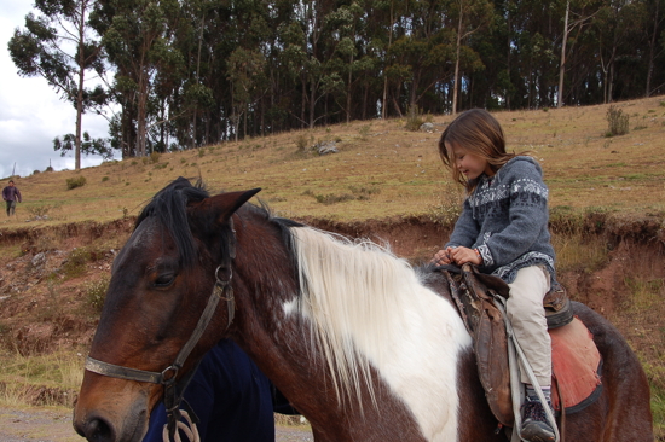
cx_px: 332
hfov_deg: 46.4
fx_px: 775
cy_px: 221
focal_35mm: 42
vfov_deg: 31.9
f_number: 10
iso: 200
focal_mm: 28
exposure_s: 1/200
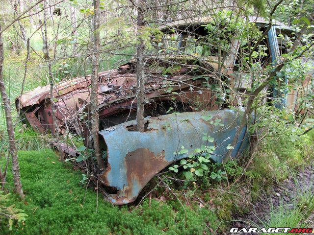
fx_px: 290
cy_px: 118
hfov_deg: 56.8
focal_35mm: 32
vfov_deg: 44.2
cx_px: 157
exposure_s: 1/40
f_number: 2.9
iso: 94
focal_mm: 5.7
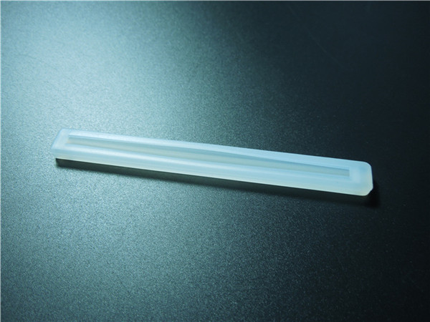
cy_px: 161
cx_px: 215
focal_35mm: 31
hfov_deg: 58.4
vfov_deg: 45.4
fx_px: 385
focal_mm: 5.6
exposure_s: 1/30
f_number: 3.6
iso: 180
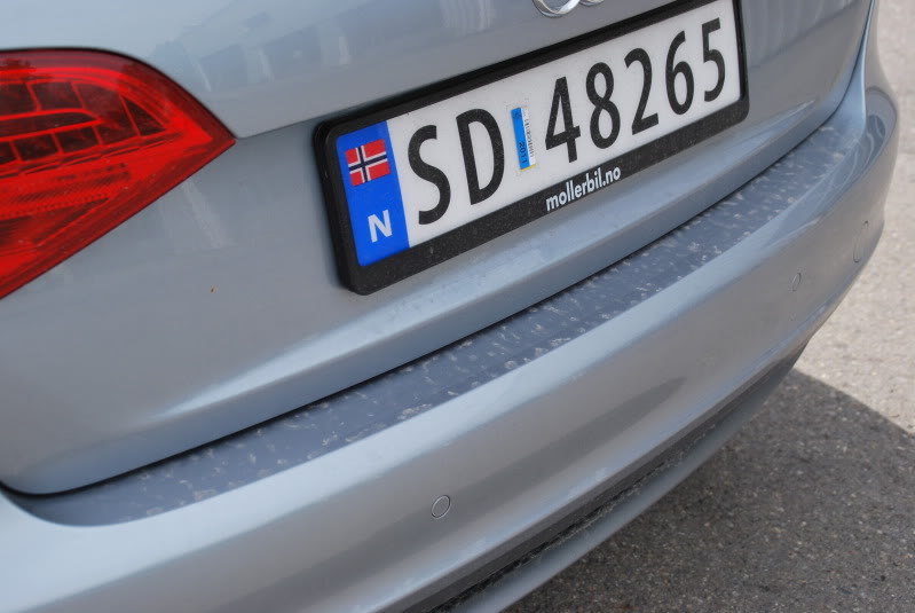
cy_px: 306
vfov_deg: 23.8
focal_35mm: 57
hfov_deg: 35.0
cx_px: 458
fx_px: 1451
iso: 100
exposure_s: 1/200
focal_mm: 38
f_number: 7.1
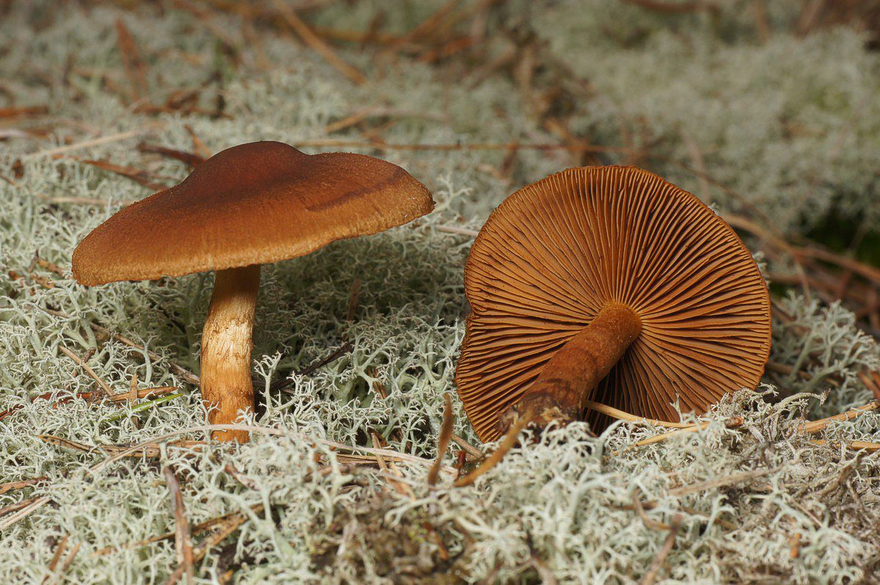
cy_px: 292
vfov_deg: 10.1
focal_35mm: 135
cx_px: 440
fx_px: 3296
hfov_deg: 15.2
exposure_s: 1/160
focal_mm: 90
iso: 400
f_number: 16
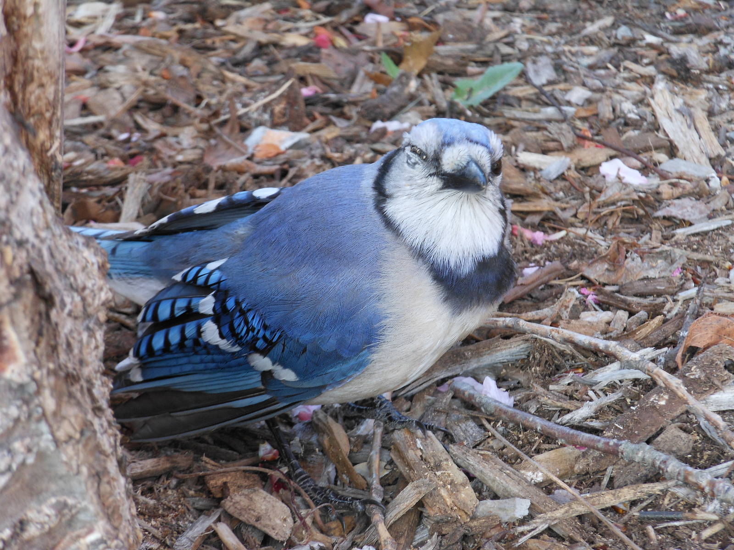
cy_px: 275
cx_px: 367
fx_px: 2544
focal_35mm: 120
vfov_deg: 12.3
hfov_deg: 16.4
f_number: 5.4
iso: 100
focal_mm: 21.5
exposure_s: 1/30
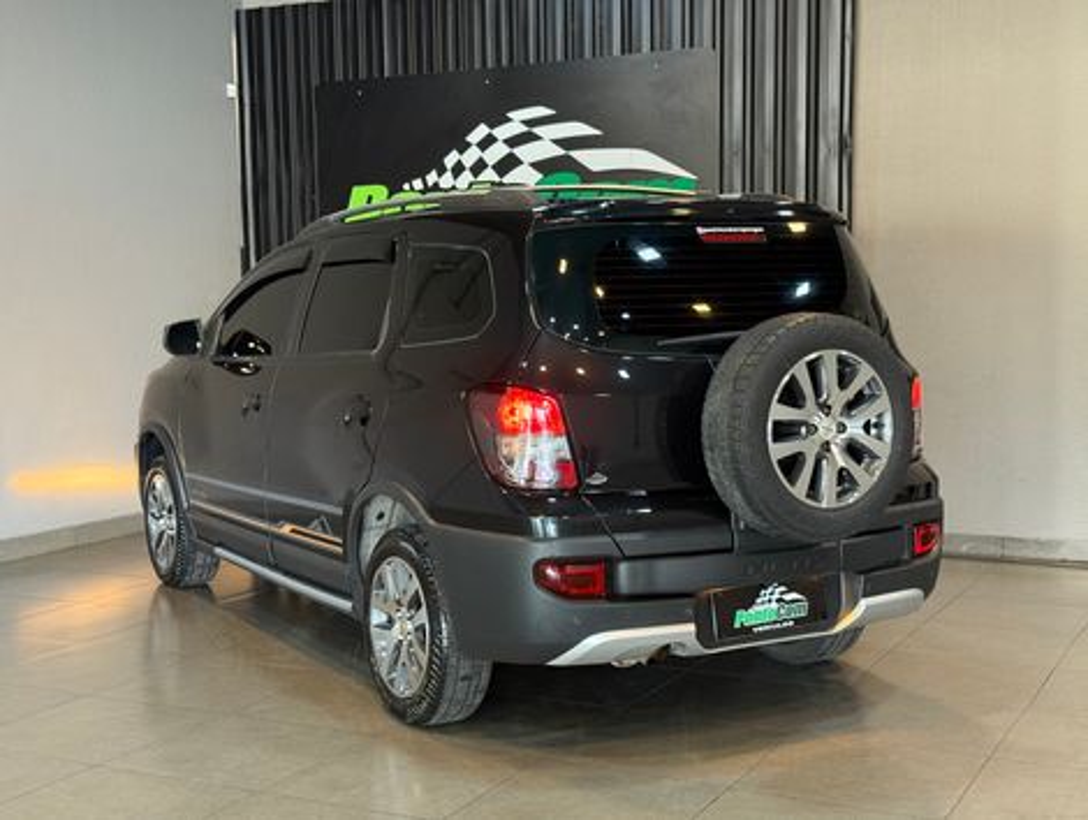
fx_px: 1511
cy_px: 410
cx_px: 544
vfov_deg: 30.3
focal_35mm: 48
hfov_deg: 39.6
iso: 250
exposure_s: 1/40
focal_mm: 6.76
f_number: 1.78
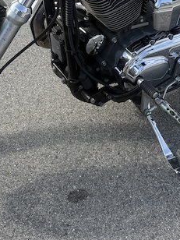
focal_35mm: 78
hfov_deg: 18.9
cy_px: -45
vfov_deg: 23.0
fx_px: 541
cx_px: 83
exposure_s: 1/1410
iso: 100
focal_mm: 6.76
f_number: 1.78
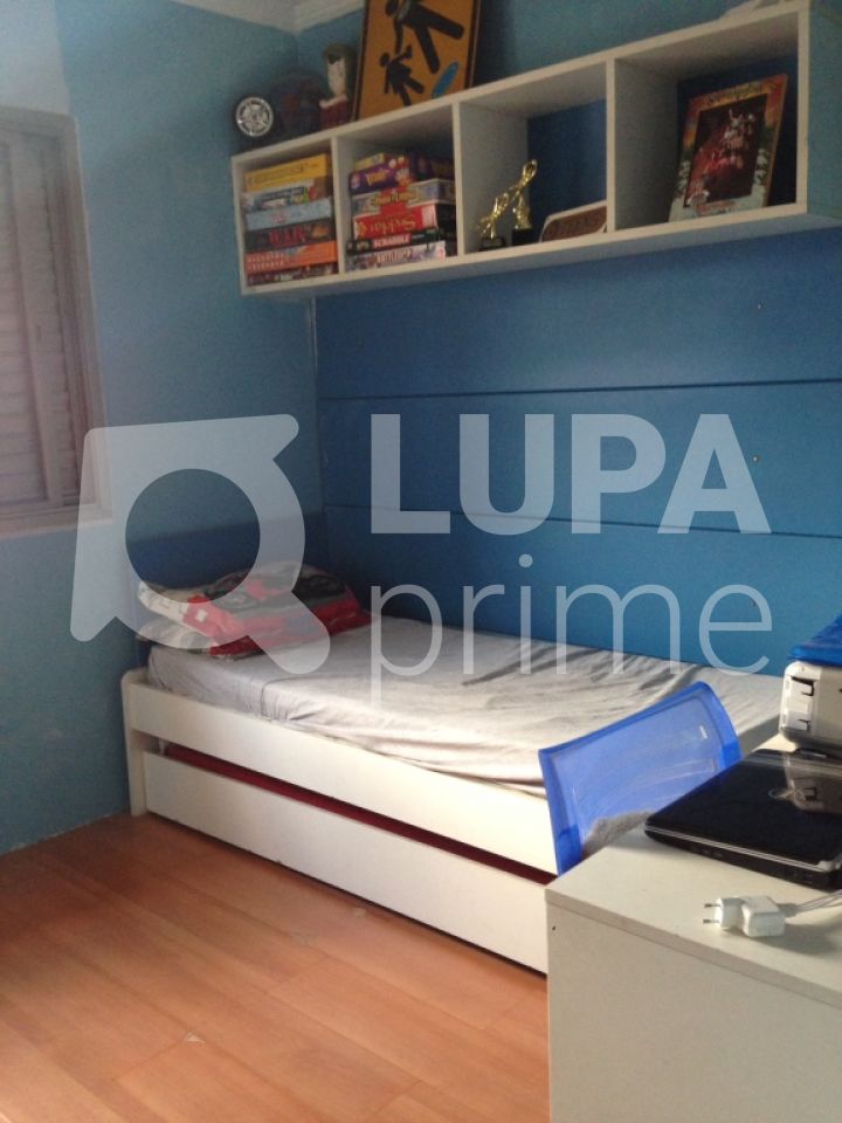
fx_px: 1070
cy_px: 562
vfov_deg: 55.4
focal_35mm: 33
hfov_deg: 42.9
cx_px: 421
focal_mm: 4.12
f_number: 2.4
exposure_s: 1/20
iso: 160
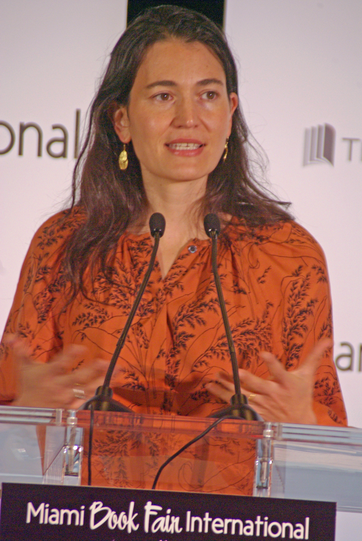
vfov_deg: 4.6
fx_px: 6768
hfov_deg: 3.1
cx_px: 181
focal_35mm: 450
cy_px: 270
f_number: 6.7
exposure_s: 1/30
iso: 800
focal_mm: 300
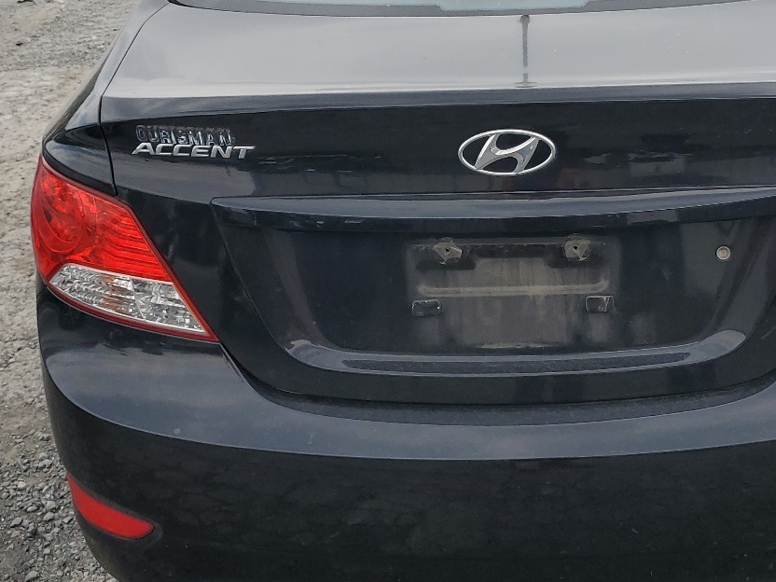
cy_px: 192
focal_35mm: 50
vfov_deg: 28.9
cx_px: 518
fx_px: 1121
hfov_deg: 37.8
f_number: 1.5
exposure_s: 1/2000
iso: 50
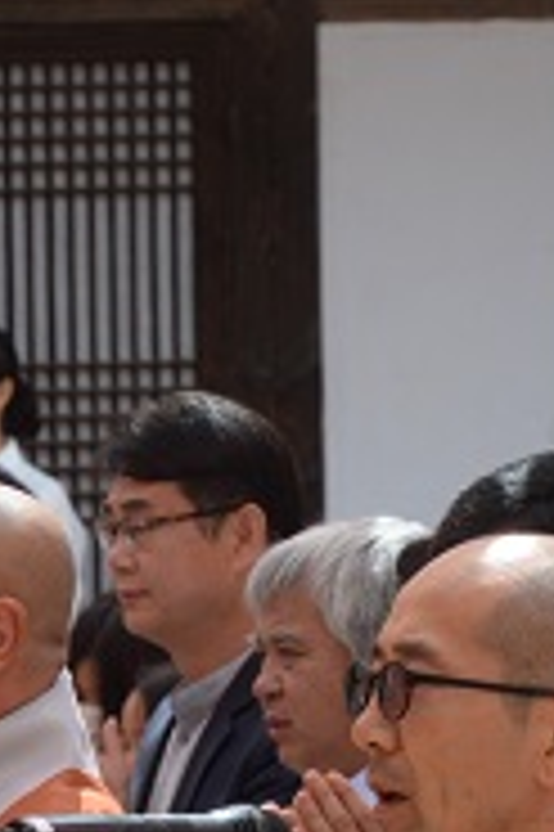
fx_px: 14268
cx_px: -135
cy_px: 839
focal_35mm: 617
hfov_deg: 2.2
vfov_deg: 3.3
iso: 400
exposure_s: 1/125
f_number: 14
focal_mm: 190
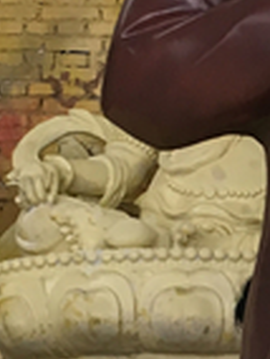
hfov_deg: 8.8
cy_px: 245
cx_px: 457
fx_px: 1690
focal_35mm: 163
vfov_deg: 12.1
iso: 50
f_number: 2.2
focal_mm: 4.15
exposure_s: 1/33
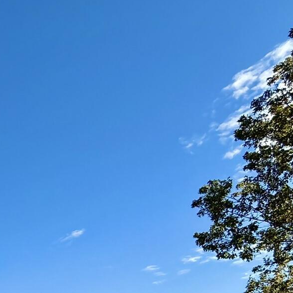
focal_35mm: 43
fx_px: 412
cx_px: -103
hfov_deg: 29.8
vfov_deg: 33.0
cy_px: 340
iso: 50
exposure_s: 1/2237
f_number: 2.2
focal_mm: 2.22
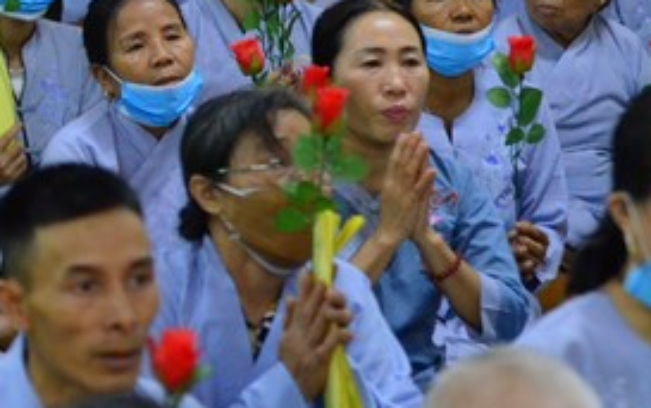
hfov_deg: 8.2
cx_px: -26
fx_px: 4509
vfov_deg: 5.2
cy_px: 183
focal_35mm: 254
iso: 4000
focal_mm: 70
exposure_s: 1/160
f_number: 2.8
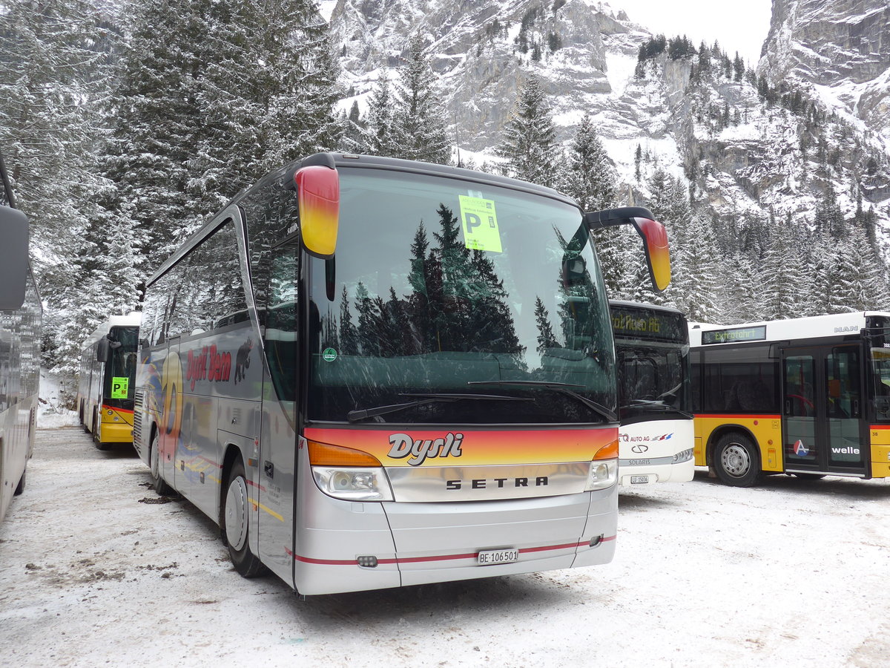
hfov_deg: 61.7
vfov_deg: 48.2
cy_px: 334
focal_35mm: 29
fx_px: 746
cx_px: 445
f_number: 2.8
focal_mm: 6
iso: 80
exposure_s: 1/320
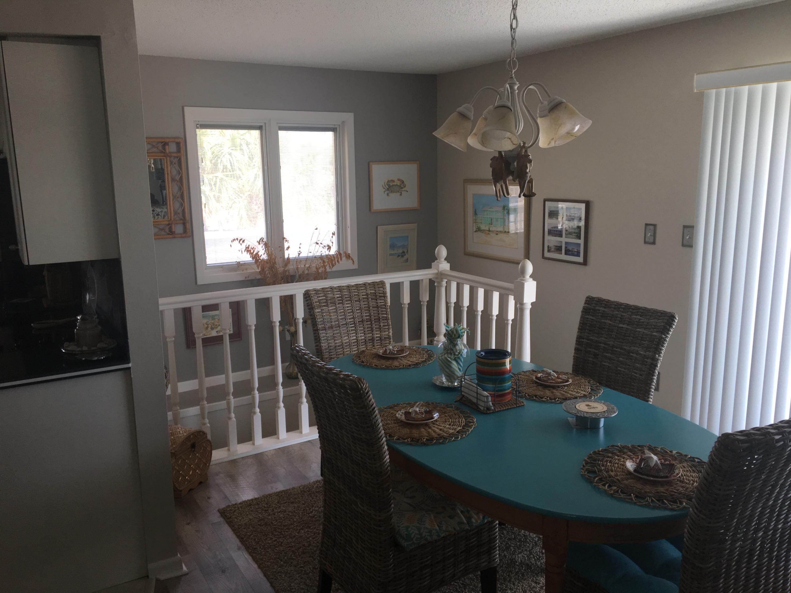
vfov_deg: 48.2
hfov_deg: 61.7
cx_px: 396
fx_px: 663
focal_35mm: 29
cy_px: 296
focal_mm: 4.15
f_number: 2.2
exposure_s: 1/60
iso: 25
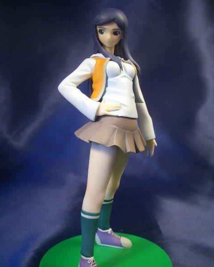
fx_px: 293
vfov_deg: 49.1
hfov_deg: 40.1
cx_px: 107
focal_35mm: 37
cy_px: 140
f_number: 2.6
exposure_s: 1/100
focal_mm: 5.8
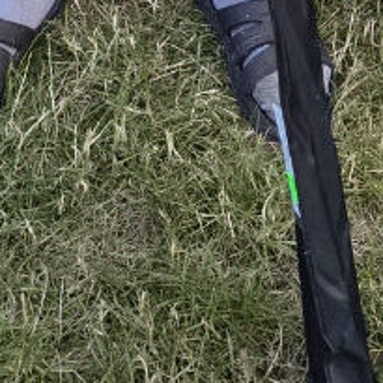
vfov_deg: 10.7
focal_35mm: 129
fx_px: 1615
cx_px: 350
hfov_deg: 13.4
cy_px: -656
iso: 465
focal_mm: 5.56
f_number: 1.8
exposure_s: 1/120
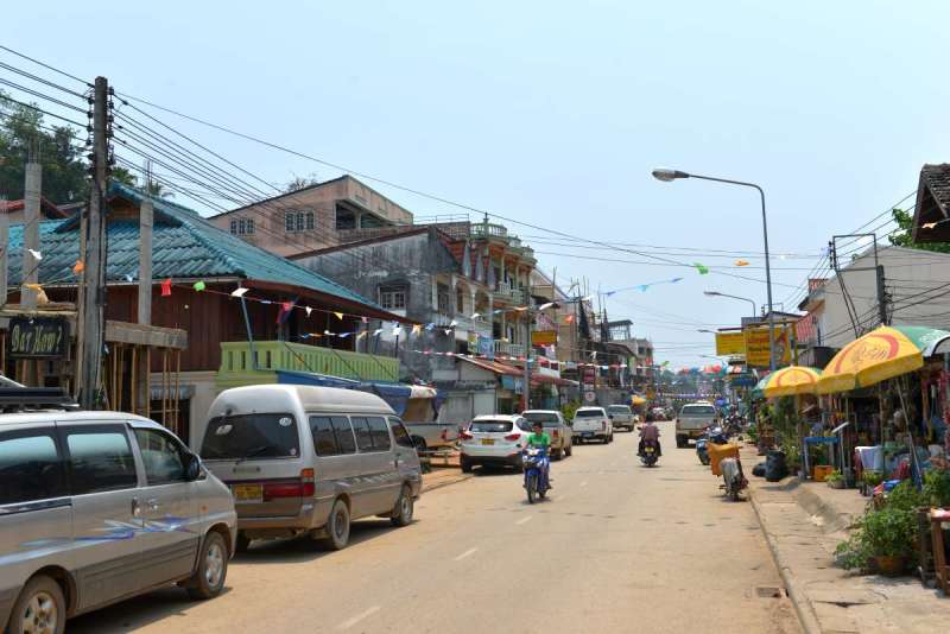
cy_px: 317
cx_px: 475
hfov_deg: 50.7
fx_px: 1003
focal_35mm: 38
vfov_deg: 35.1
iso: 100
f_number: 7.1
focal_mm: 38
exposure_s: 1/320
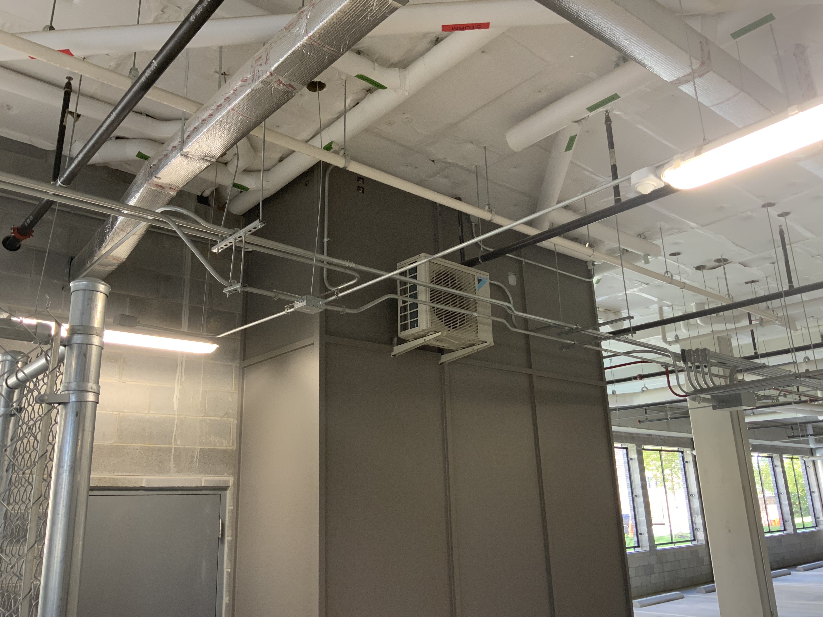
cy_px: 308
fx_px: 689
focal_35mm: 29
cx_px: 412
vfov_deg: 48.2
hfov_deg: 61.7
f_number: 1.8
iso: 100
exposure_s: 1/60
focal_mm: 3
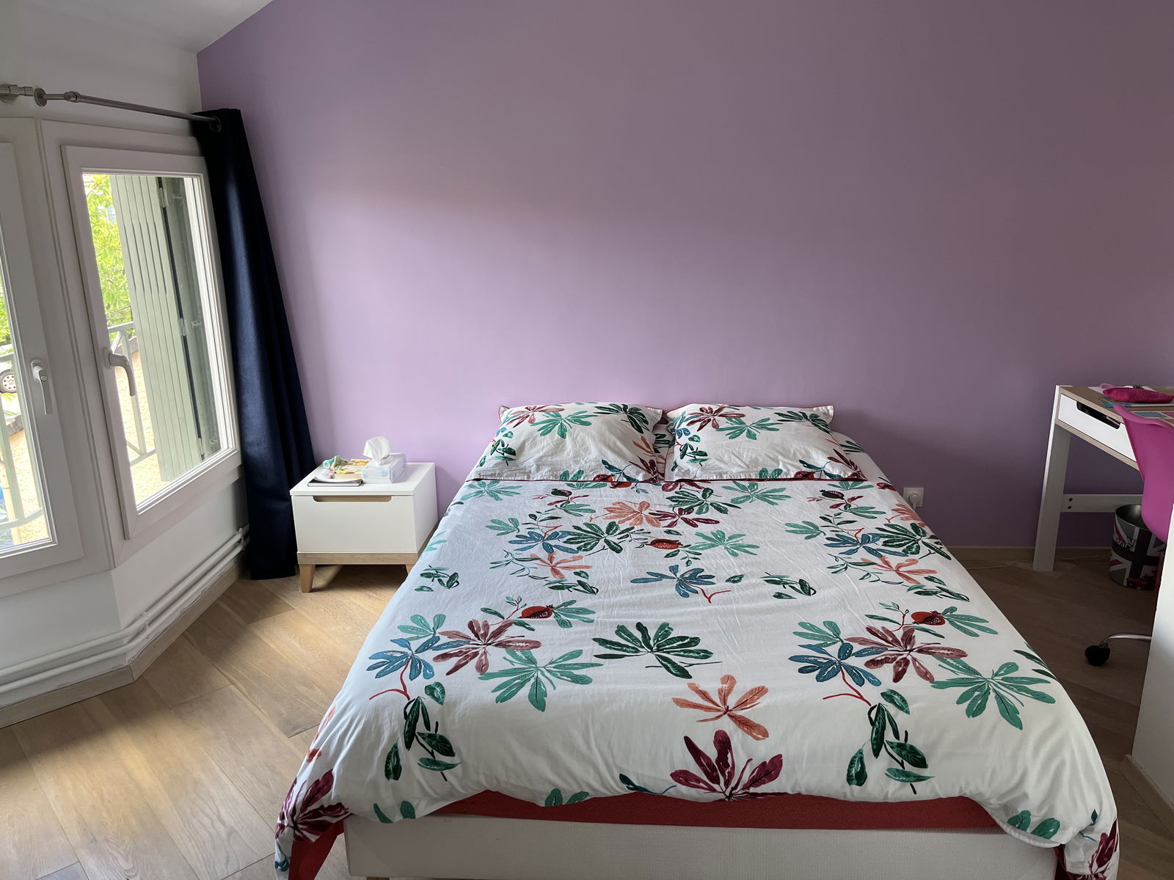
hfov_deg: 67.3
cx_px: 587
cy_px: 440
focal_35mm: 26
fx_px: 882
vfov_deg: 53.1
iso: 64
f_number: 1.6
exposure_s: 1/121
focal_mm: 5.1
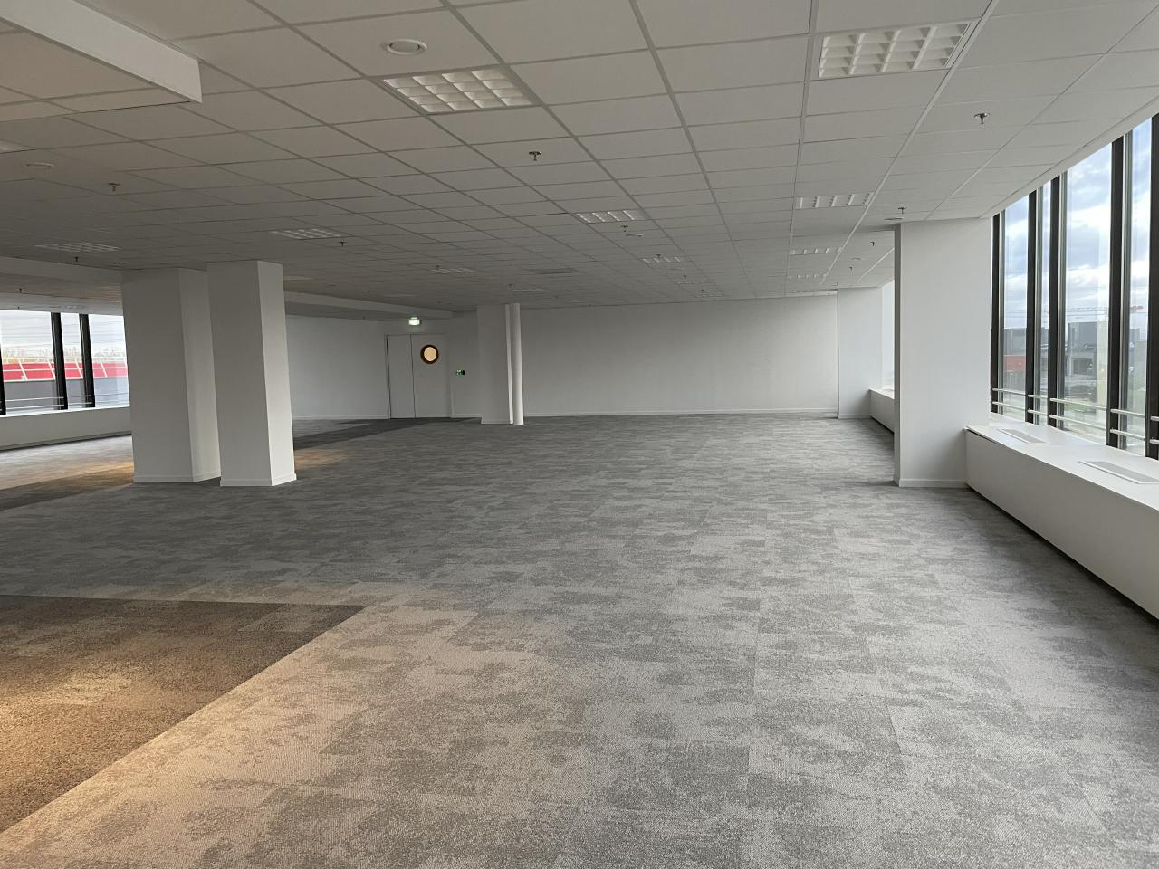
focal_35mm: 26
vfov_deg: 53.1
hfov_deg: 67.3
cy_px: 434
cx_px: 580
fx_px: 871
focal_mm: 4.2
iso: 125
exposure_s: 1/98
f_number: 1.6
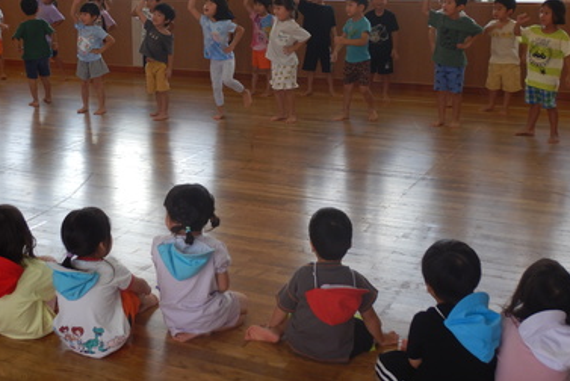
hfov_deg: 38.8
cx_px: 249
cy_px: 102
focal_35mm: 51
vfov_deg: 26.2
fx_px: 808
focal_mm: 6.6
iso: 125
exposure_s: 1/100
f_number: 4.2
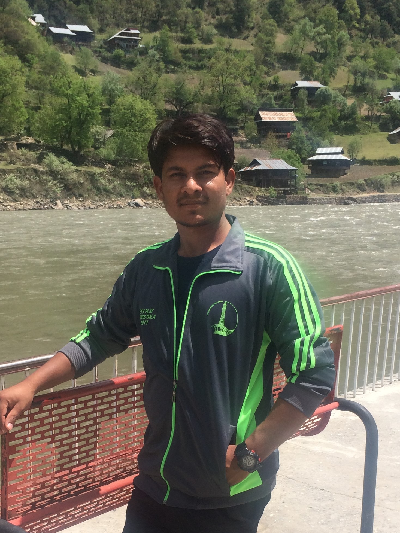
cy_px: 266
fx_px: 447
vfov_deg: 61.7
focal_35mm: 29
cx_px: 200
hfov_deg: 48.2
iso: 32
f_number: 2.2
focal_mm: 4.15
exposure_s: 1/2283
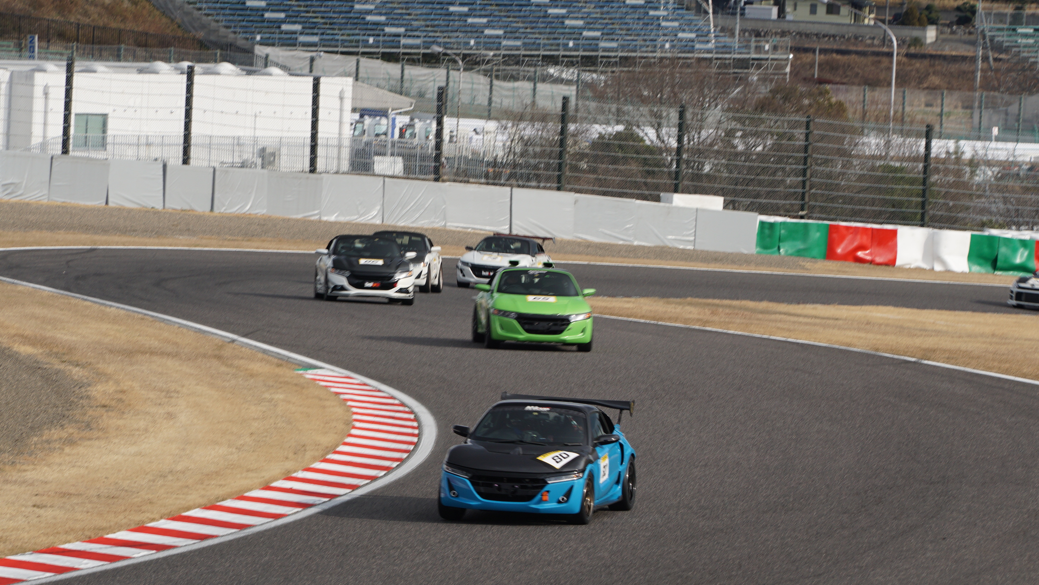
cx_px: 539
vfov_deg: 3.7
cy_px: 355
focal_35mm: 327
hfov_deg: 6.6
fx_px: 9010
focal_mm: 200
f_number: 9
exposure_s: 1/125
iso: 100
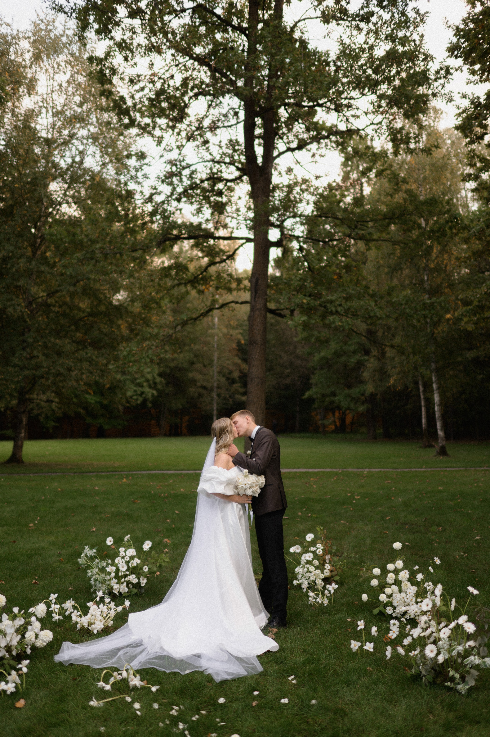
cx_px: 245
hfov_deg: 37.8
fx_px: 716
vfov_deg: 54.5
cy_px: 368
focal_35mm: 35
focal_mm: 35
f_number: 1.4
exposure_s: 1/640
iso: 160
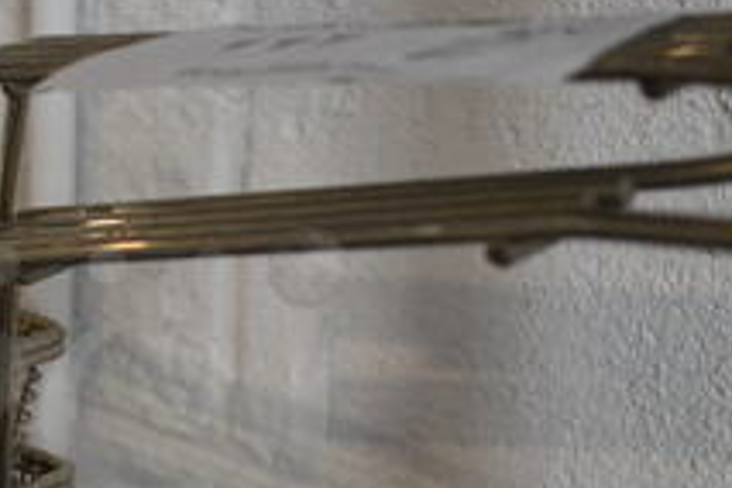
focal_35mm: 86
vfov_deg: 15.8
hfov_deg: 23.2
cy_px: 406
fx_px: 1749
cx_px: 107
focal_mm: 20
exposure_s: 1/200
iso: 800
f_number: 3.5
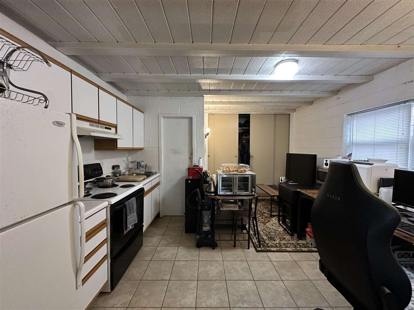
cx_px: 207
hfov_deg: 102.1
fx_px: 167
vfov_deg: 85.7
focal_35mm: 14
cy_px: 155
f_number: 2.2
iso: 320
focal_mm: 2.22
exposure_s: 1/60
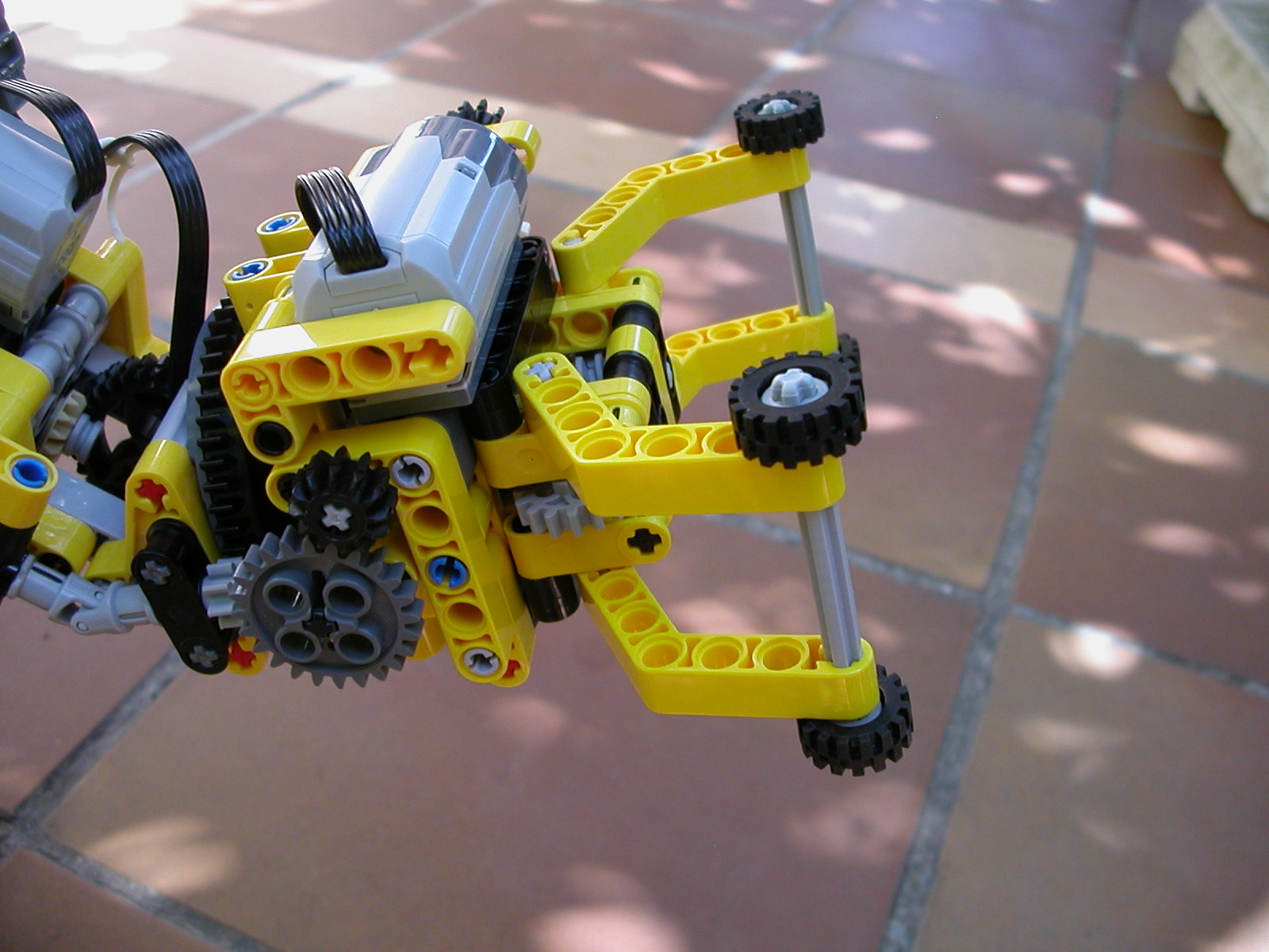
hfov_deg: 50.1
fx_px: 1356
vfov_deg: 38.7
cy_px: 476
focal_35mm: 37
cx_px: 634
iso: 100
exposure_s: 1/158
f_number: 2.7
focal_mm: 5.6
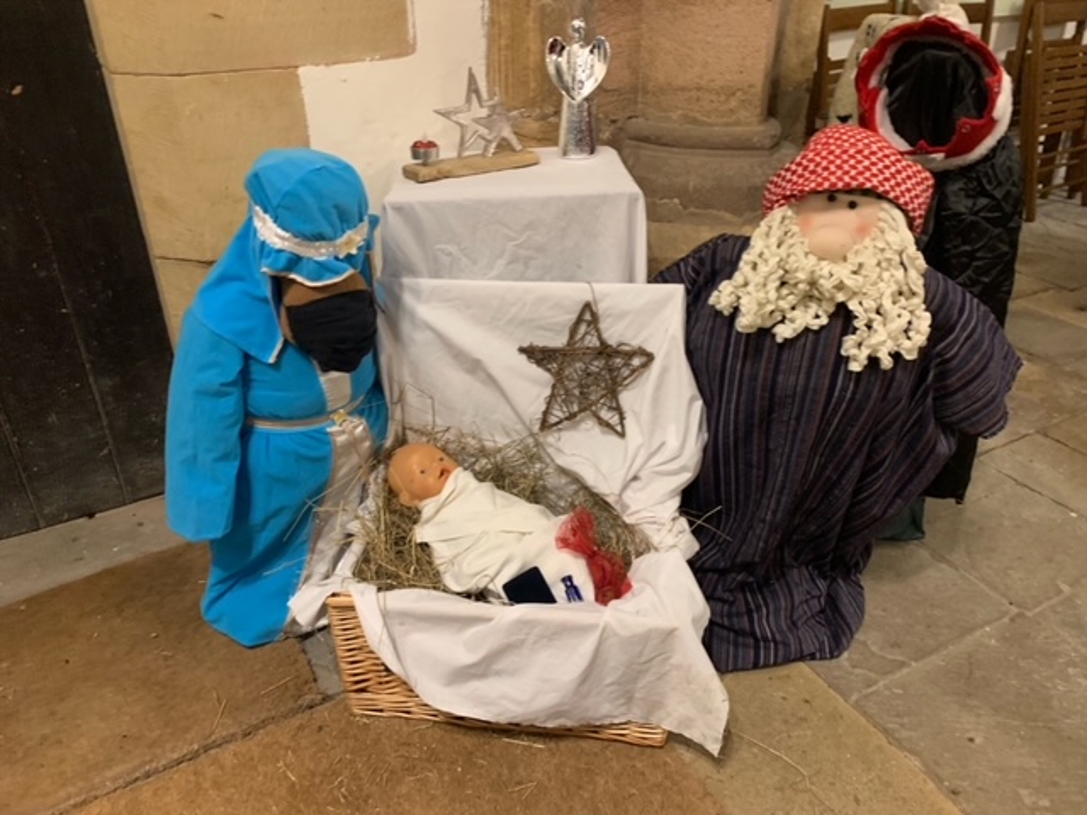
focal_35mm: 26
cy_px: 408
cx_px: 544
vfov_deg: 53.1
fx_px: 816
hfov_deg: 67.3
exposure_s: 1/43
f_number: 1.8
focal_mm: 4.25
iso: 400
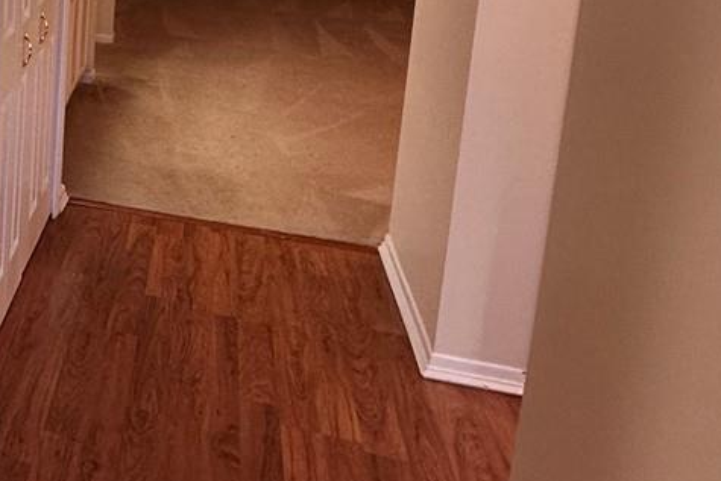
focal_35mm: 49
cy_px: -18
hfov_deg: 30.9
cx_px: -231
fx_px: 982
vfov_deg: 25.9
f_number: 2.2
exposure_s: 1/120
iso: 160
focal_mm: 2.22
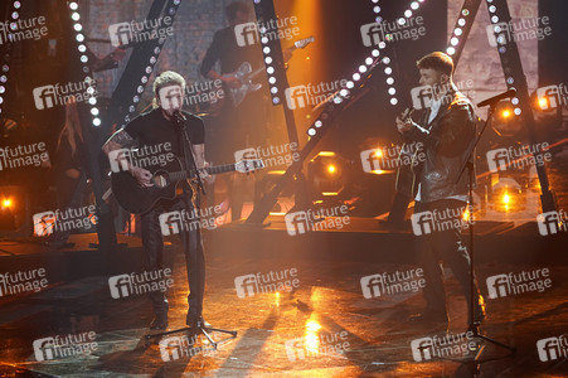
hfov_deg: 7.9
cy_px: 189
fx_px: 4115
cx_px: 284
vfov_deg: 5.3
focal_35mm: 261
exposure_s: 1/160
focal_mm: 261
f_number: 5.6
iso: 4000
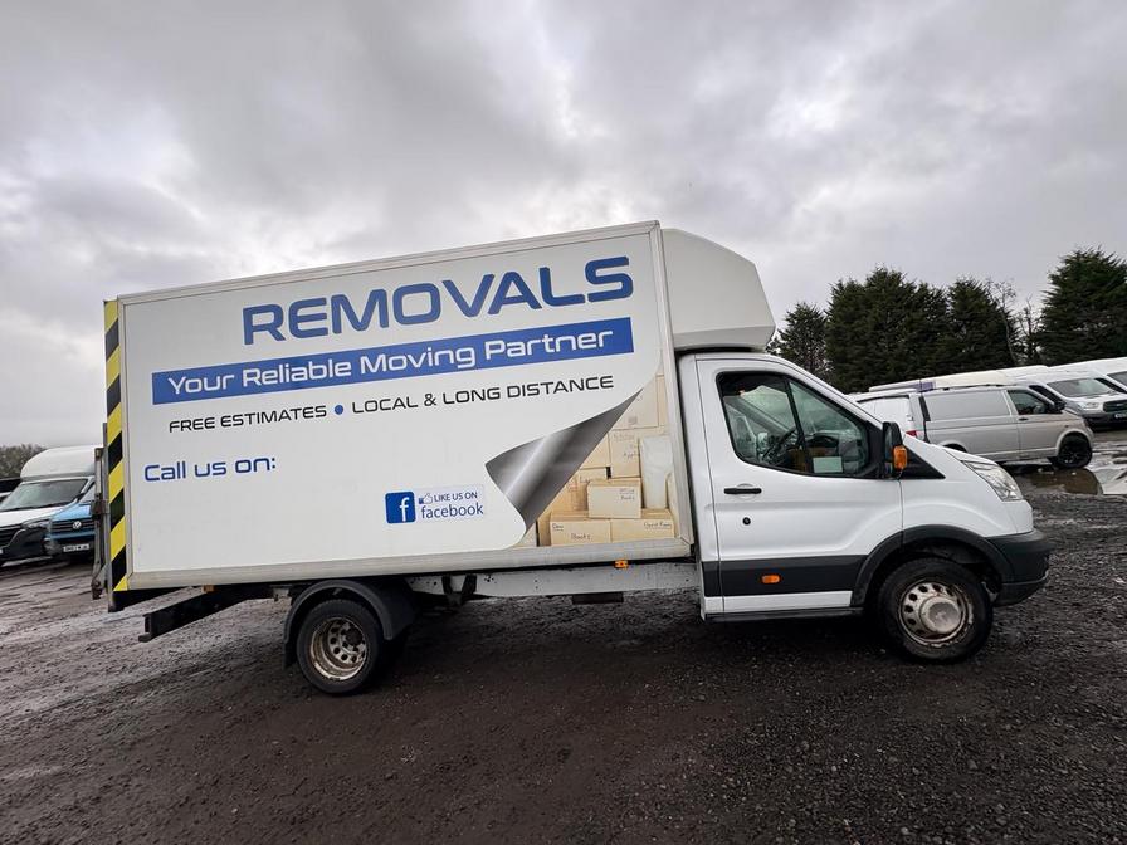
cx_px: 564
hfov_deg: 102.1
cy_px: 422
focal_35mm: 14
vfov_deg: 85.7
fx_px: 456
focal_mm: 2.22
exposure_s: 1/277
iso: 50
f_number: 2.2
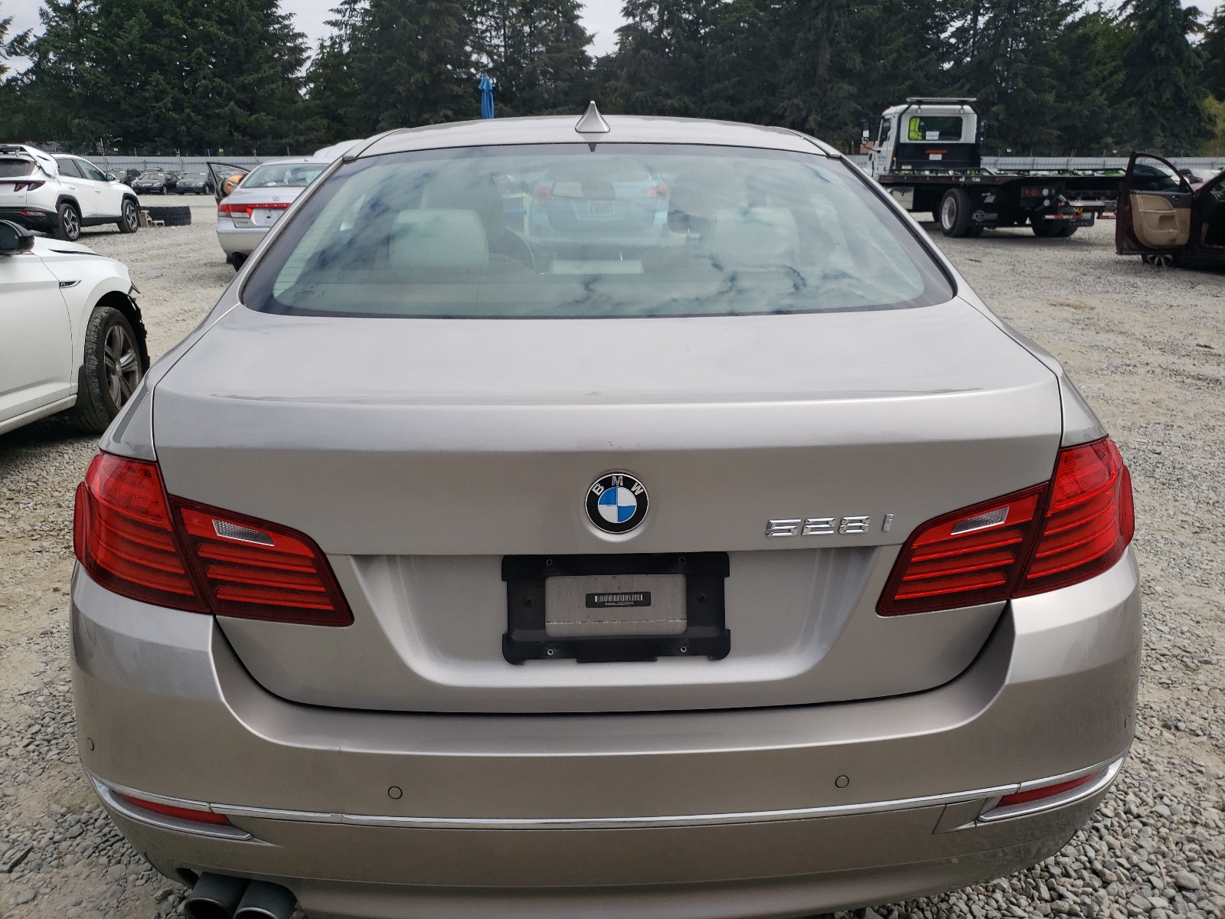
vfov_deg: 53.1
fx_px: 920
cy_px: 460
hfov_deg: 67.3
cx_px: 612
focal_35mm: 26
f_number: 1.5
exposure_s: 1/3333
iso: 50
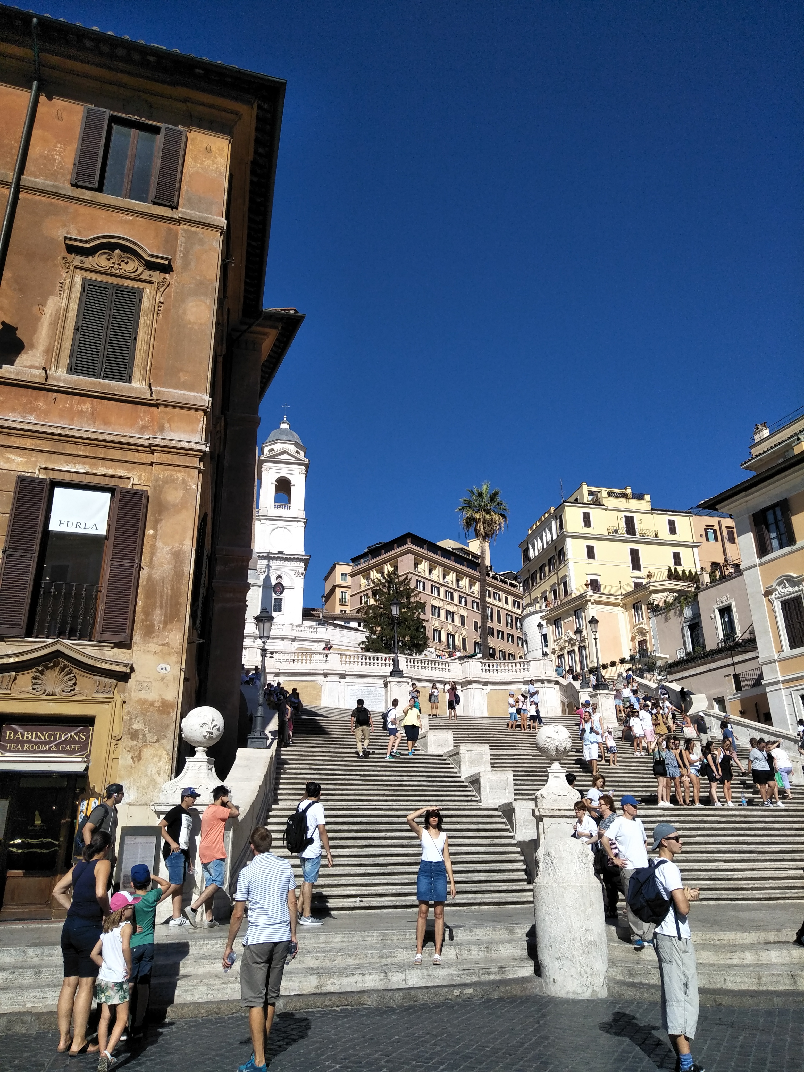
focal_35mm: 20
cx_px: 402
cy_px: 536
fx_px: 619
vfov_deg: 81.7
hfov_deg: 66.0
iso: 32
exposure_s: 1/1763
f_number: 2.2
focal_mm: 3.46
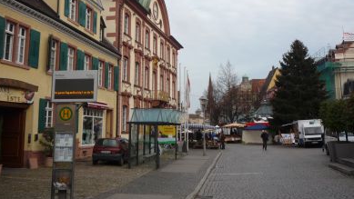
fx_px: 404
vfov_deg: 27.4
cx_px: 187
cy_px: 51
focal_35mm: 43
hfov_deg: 47.3
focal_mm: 5.2
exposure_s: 1/160
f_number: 4
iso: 100
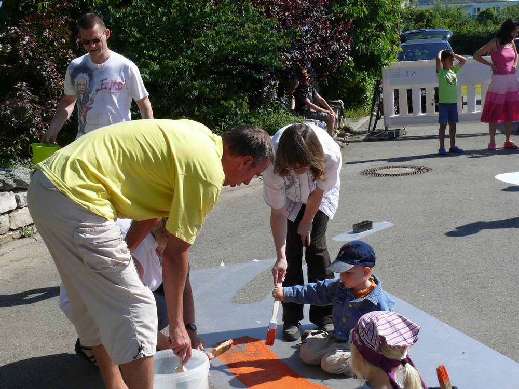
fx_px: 840
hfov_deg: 34.3
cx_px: 260
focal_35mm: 56
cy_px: 194
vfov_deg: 26.1
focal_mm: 10.4
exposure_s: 1/400
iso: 100
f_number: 5.6
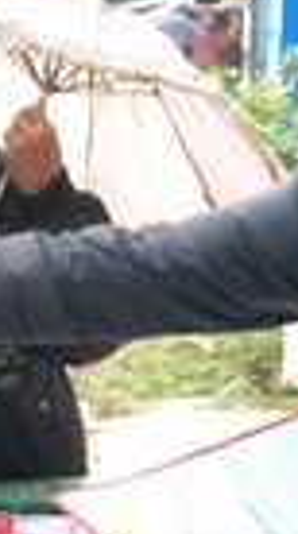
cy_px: 482
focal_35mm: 87
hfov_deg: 12.6
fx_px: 1230
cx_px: -232
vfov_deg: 23.8
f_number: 2
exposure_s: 1/33.3
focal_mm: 3.79
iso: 225
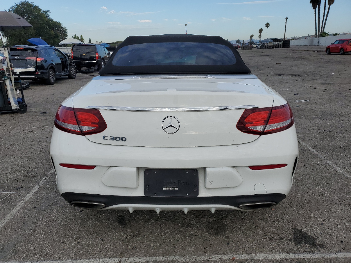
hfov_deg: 67.3
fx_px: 264
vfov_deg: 53.1
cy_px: 132
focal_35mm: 26
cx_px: 176
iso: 50
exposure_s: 1/2000
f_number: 1.5
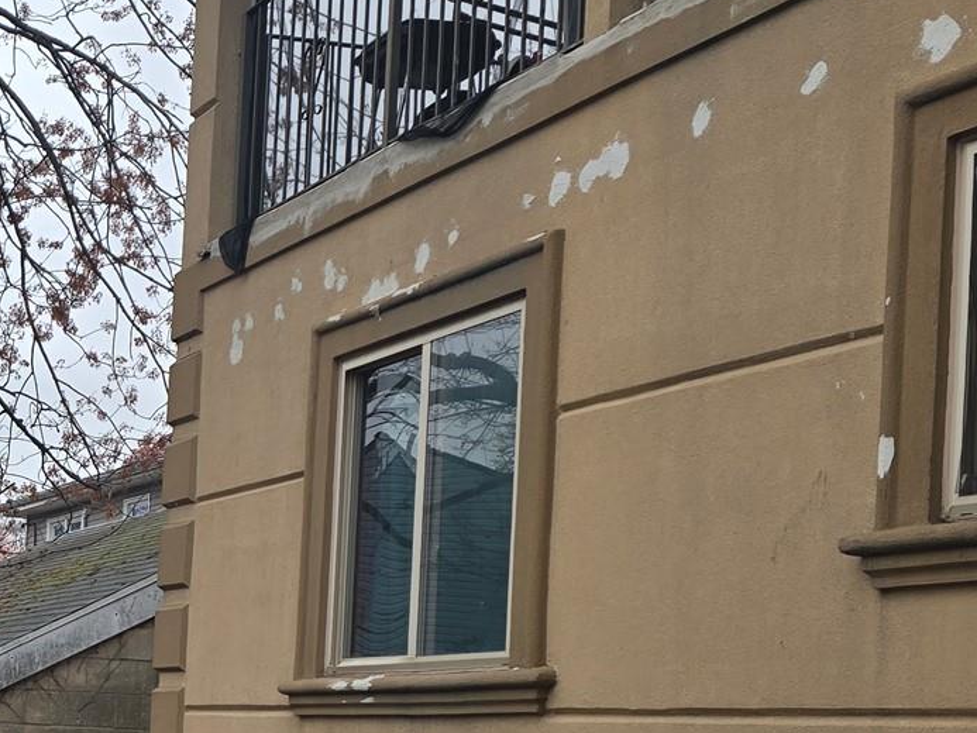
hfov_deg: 24.7
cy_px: 658
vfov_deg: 21.2
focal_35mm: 68
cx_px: -307
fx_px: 1920
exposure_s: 1/180
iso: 12
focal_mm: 6.3
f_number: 1.7
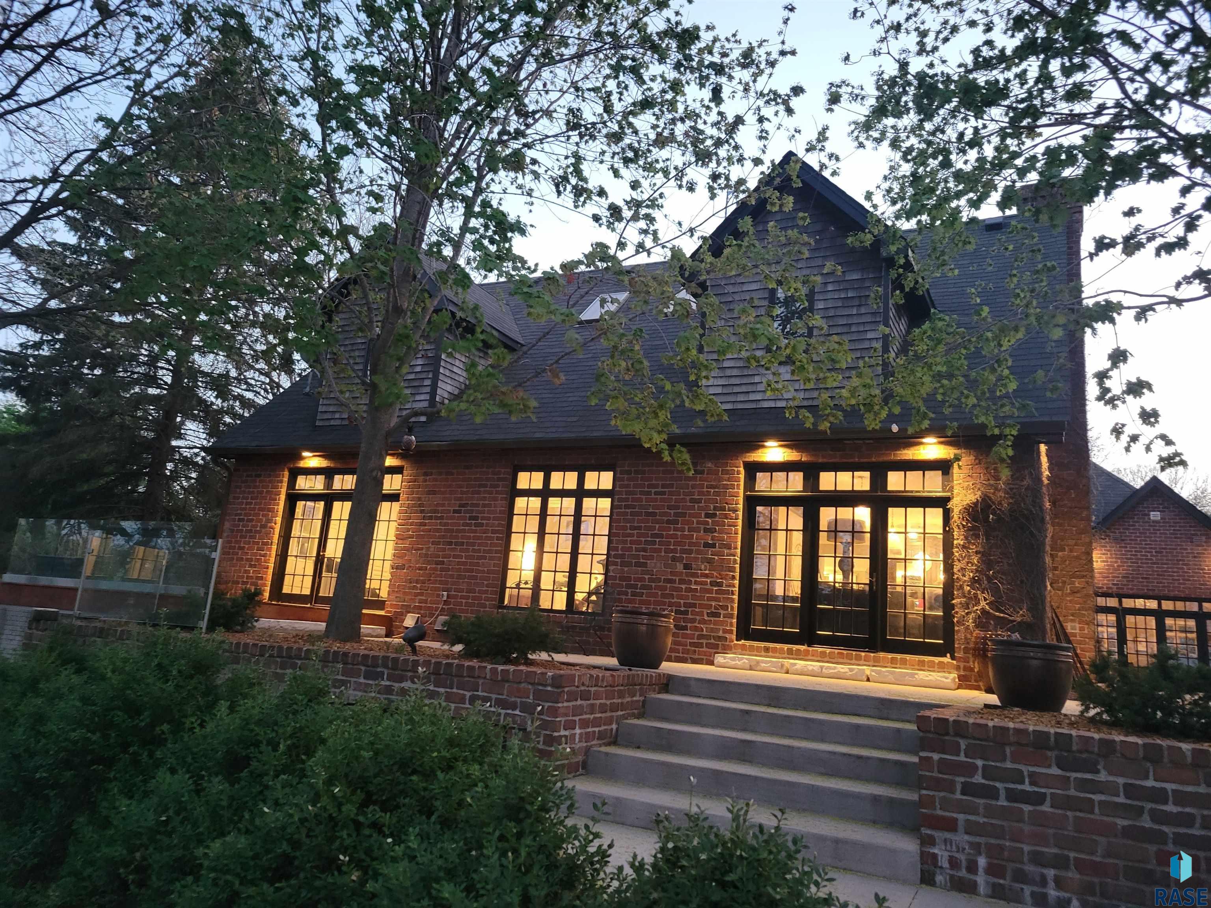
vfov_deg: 53.1
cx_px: 606
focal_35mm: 26
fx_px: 910
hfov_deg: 67.3
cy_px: 454
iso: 500
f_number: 1.8
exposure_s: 1/40
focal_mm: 5.4
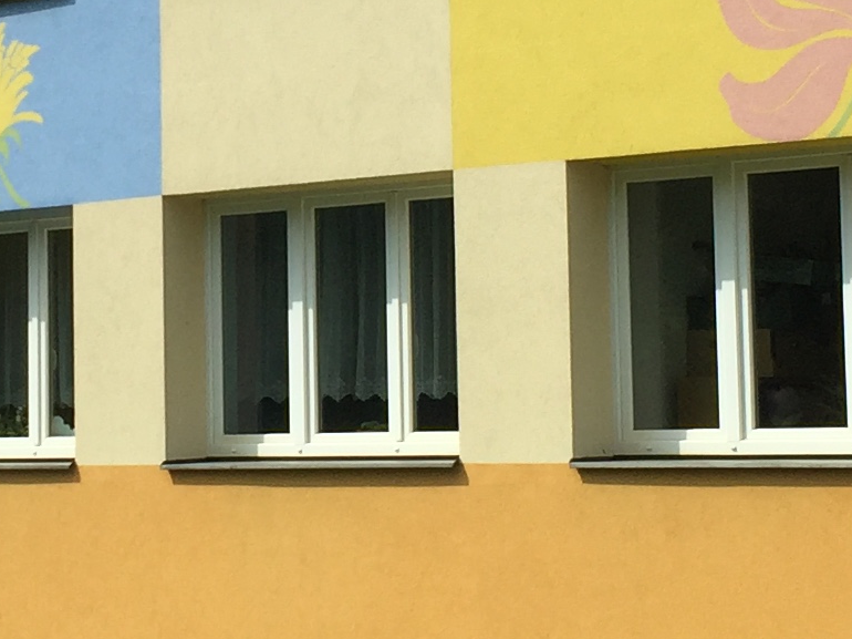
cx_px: 90
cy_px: 132
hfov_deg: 15.8
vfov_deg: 12.0
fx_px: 3026
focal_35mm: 123
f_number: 2.2
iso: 32
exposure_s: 1/3049
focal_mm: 4.15
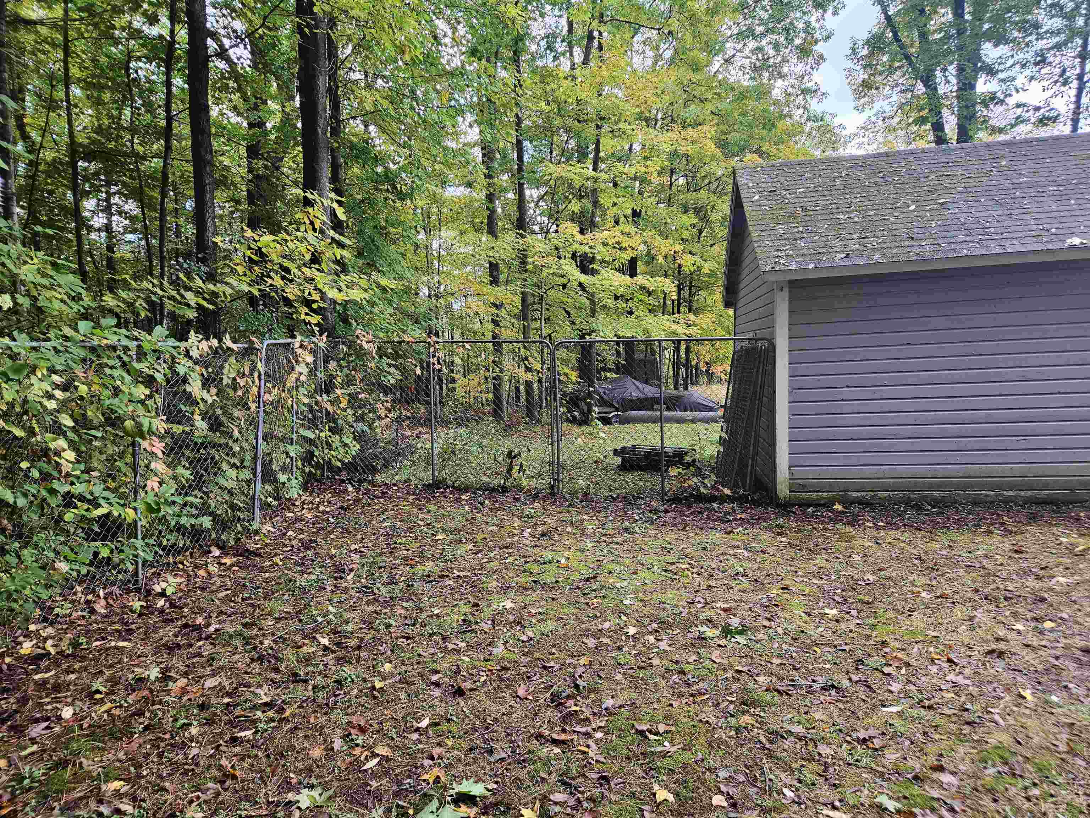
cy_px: 409
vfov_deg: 58.9
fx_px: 724
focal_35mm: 23
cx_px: 545
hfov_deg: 73.9
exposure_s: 1/359
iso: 200
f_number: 1.8
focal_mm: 5.4
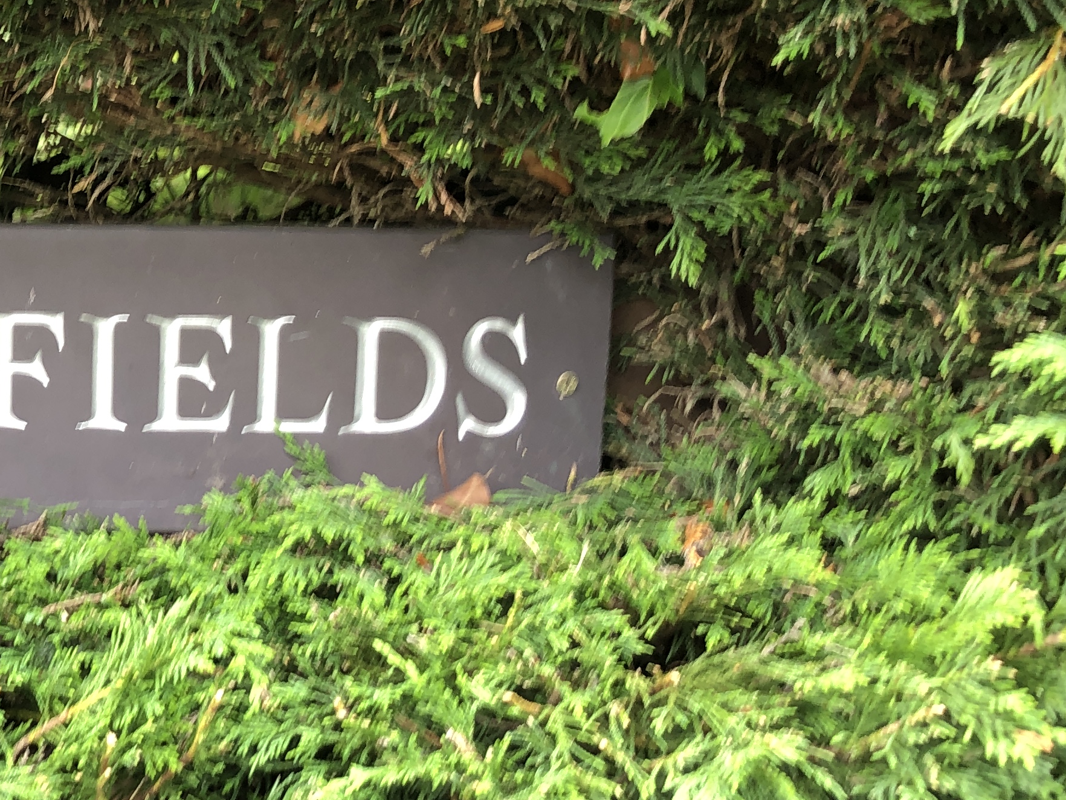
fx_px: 1971
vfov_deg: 22.8
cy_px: 247
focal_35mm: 64
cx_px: -130
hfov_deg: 27.5
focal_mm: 4
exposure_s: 1/30
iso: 32
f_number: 1.8
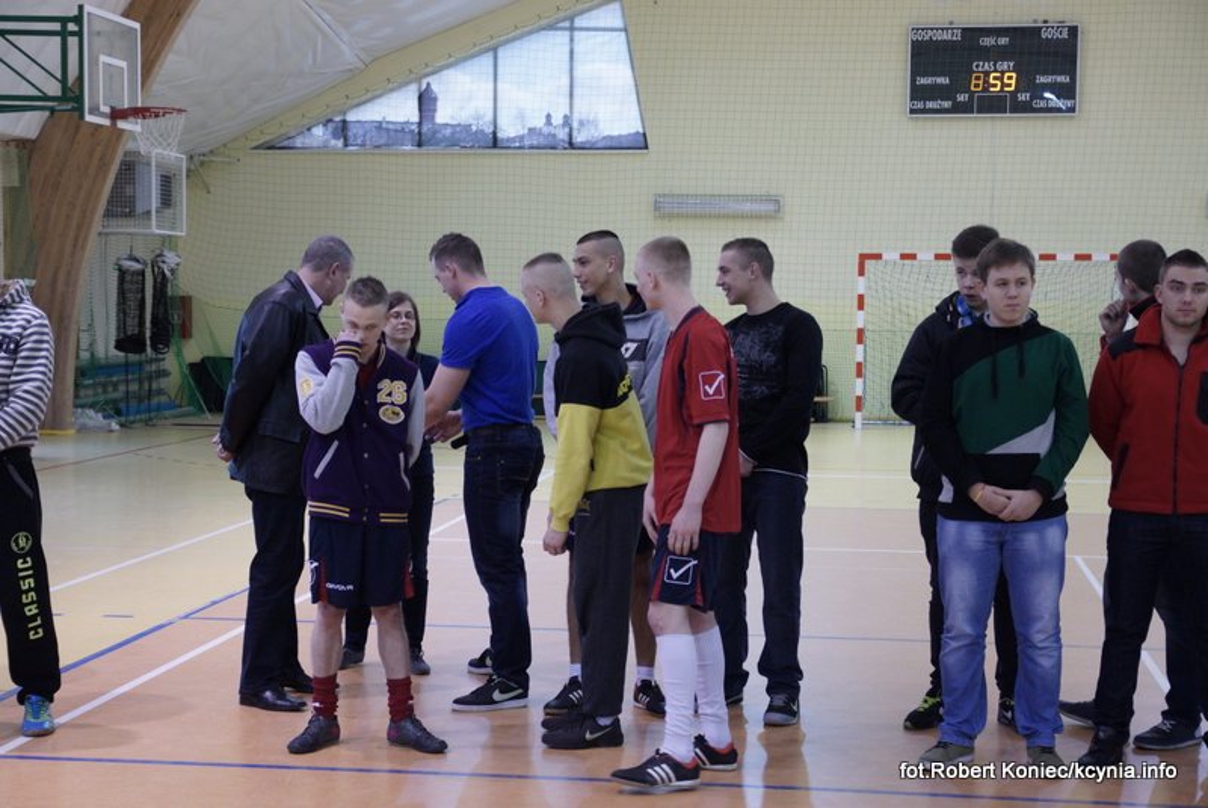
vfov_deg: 20.2
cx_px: 604
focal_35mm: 68
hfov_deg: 29.8
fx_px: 2267
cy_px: 404
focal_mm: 45
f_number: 3.5
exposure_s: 1/200
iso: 1000
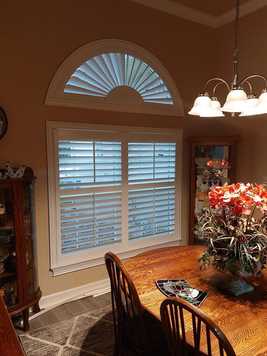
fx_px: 278
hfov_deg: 51.3
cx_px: 137
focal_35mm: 27
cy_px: 178
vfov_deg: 65.3
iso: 320
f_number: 1.8
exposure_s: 1/60
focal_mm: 5.23
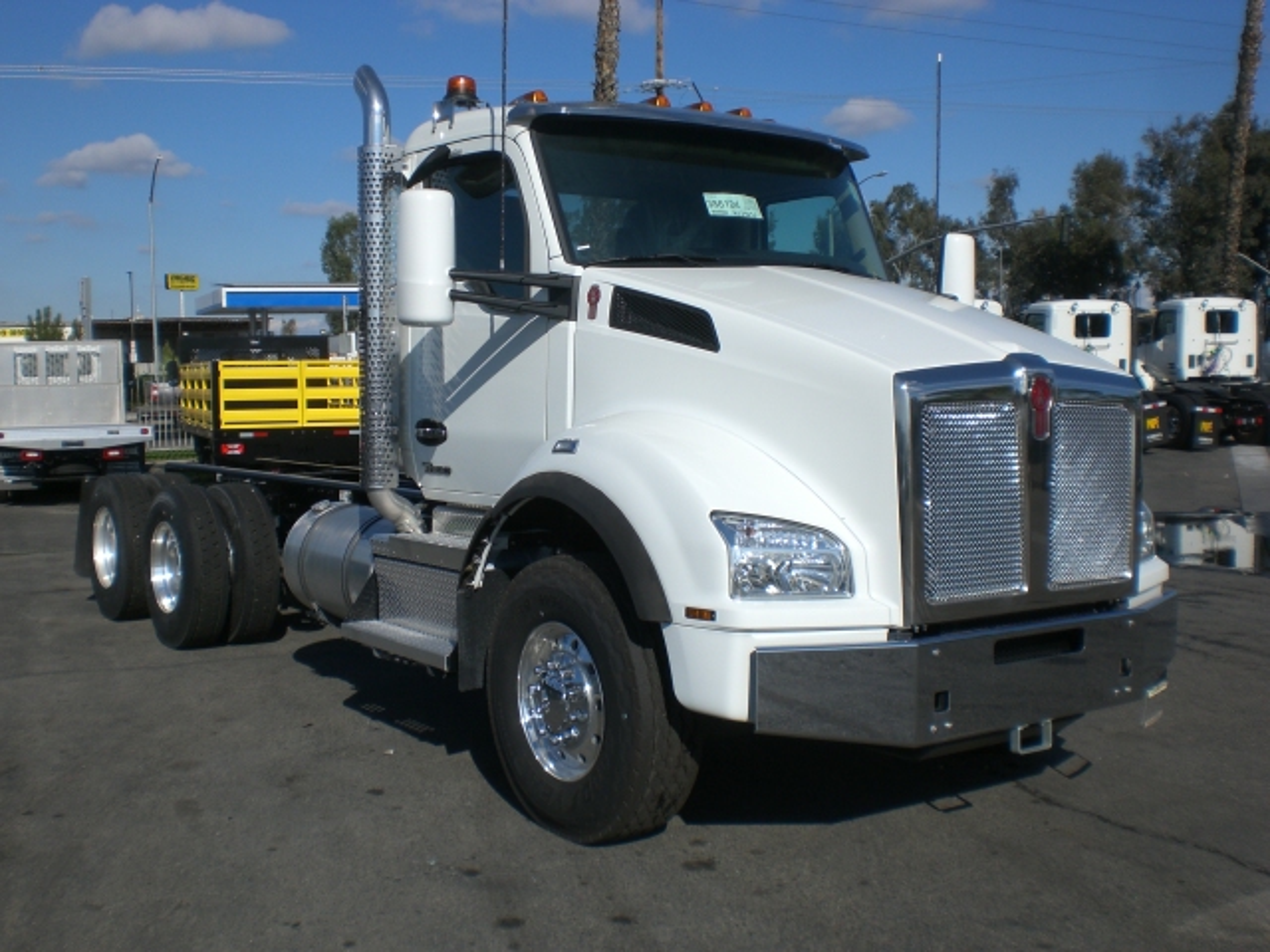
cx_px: 635
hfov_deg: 49.0
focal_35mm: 38
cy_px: 476
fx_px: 1394
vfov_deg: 37.7
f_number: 4.4
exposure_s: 1/1000
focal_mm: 6.3
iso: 50
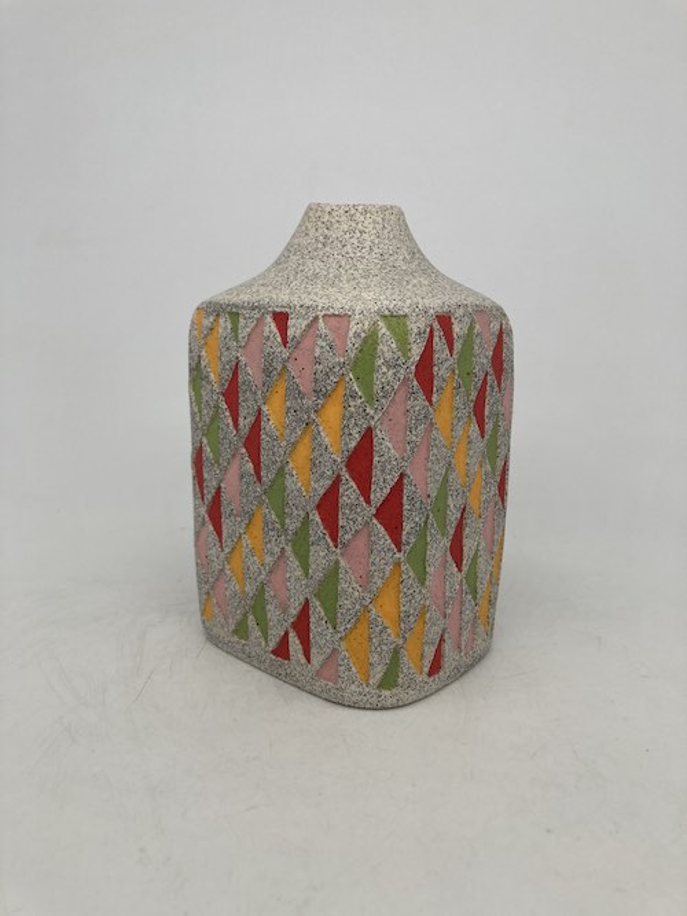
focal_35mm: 28
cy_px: 458
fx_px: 741
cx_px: 344
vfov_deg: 63.5
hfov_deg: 49.7
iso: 20
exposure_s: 1/565
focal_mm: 3.99
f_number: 1.8
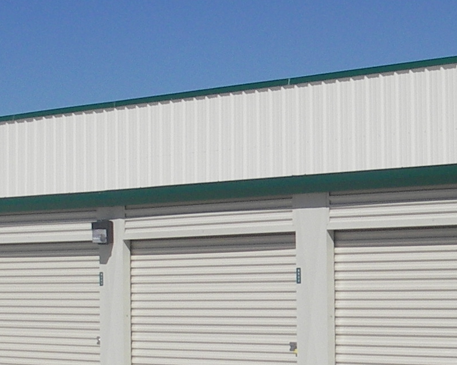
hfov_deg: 16.1
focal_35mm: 119
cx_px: 334
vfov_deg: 12.9
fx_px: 1609
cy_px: 252
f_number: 6.6
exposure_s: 1/400
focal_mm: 6.3
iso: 50
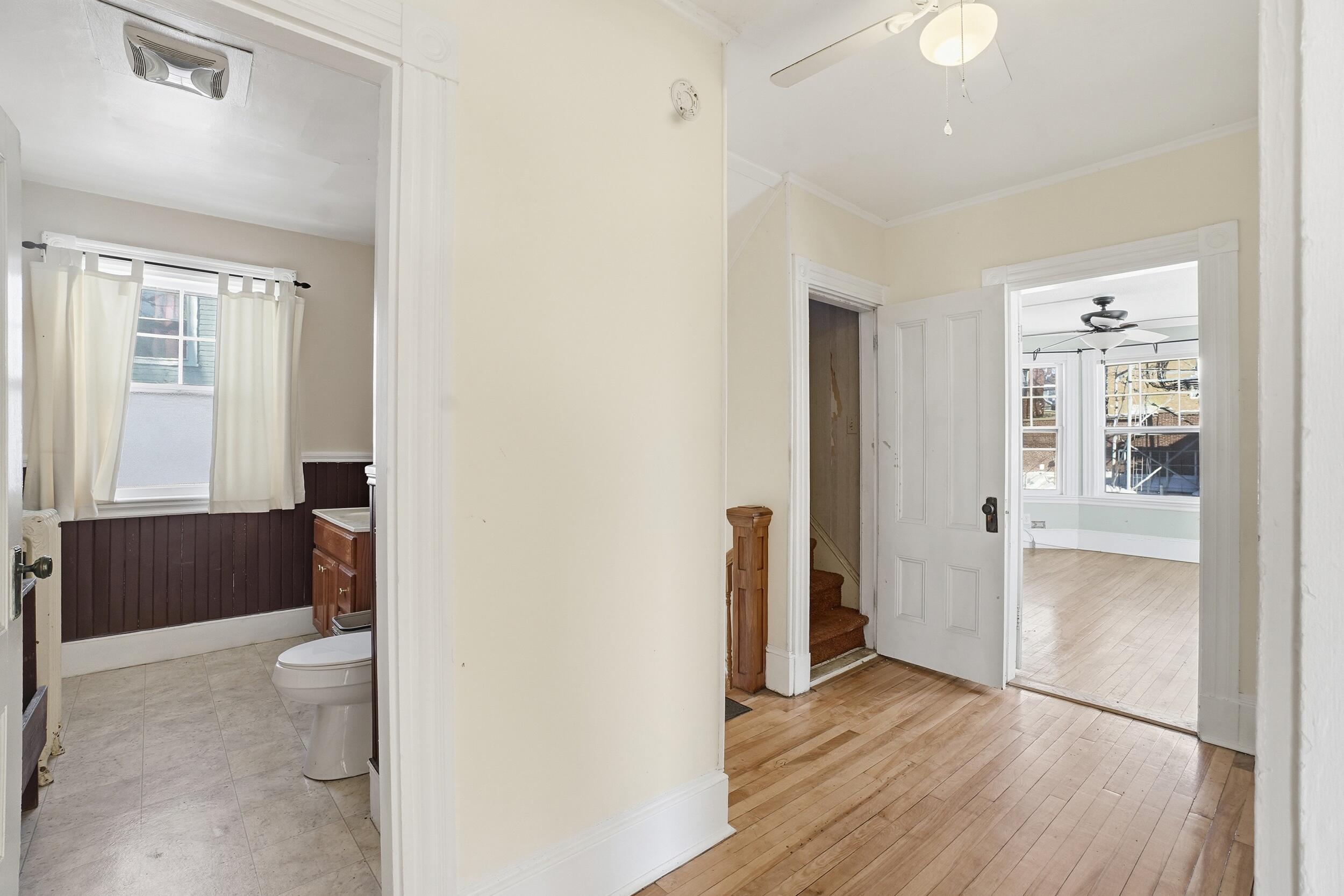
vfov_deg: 77.3
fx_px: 560
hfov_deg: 100.4
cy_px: 448
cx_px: 672
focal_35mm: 15
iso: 200
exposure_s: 1/500
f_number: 11
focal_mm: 10
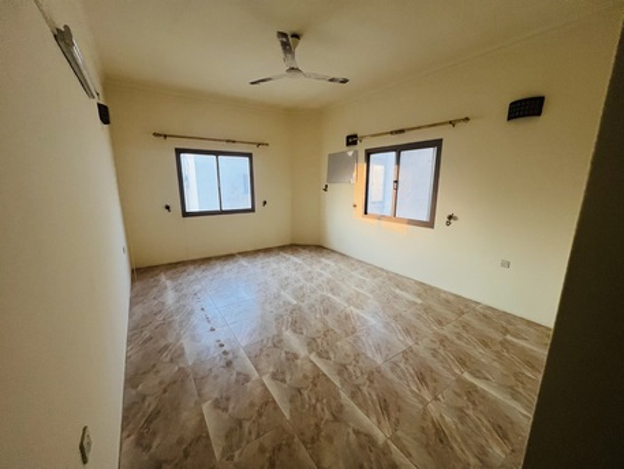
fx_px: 234
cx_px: 312
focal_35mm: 13
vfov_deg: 89.9
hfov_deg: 106.2
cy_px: 234
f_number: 1.8
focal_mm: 1.57
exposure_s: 1/66
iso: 250
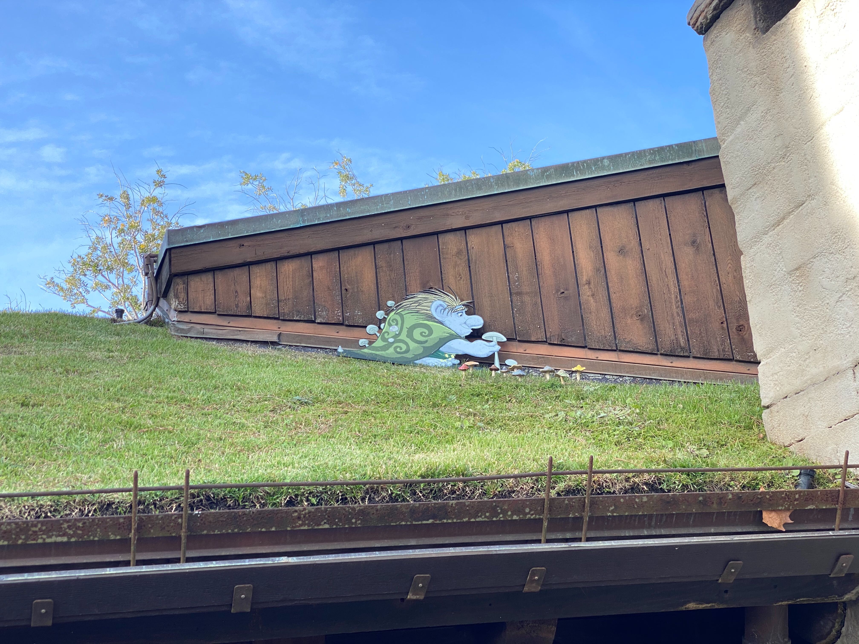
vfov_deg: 28.0
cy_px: 322
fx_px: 1290
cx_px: 430
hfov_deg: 36.8
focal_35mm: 52
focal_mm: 6
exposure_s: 1/122
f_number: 2
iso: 20
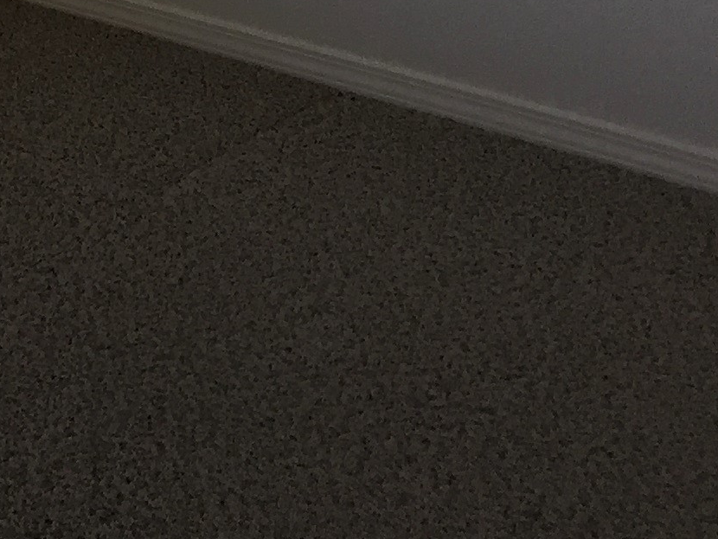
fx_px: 2365
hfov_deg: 16.7
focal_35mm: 114
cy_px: -490
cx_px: -64
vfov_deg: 11.8
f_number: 2.2
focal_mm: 4.15
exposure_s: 1/120
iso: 40
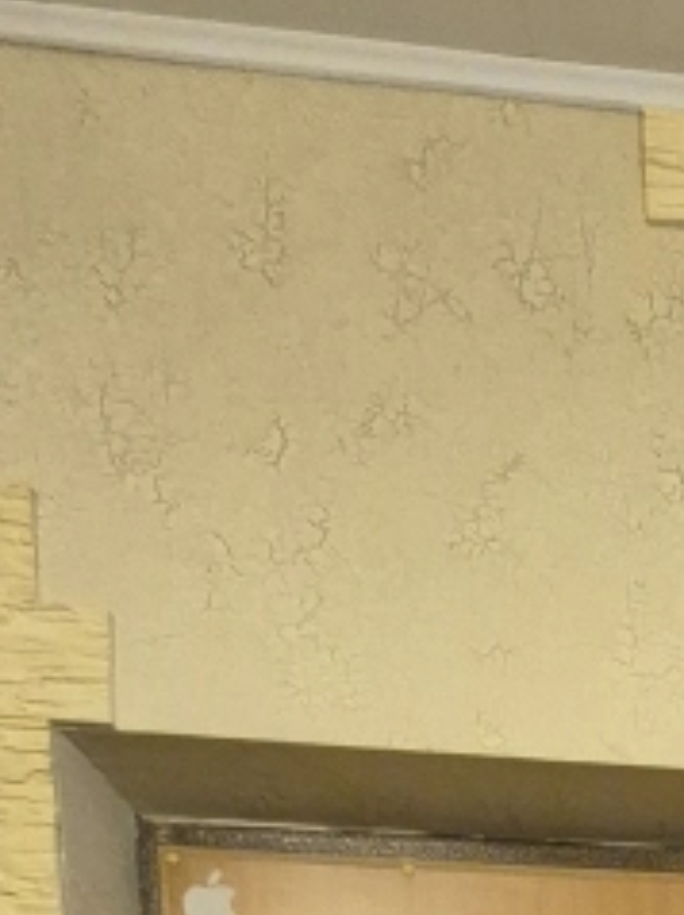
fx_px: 1557
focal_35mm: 59
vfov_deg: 21.2
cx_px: 1076
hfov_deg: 20.5
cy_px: 1661
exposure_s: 1/50
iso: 400
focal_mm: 1.74
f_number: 2.2
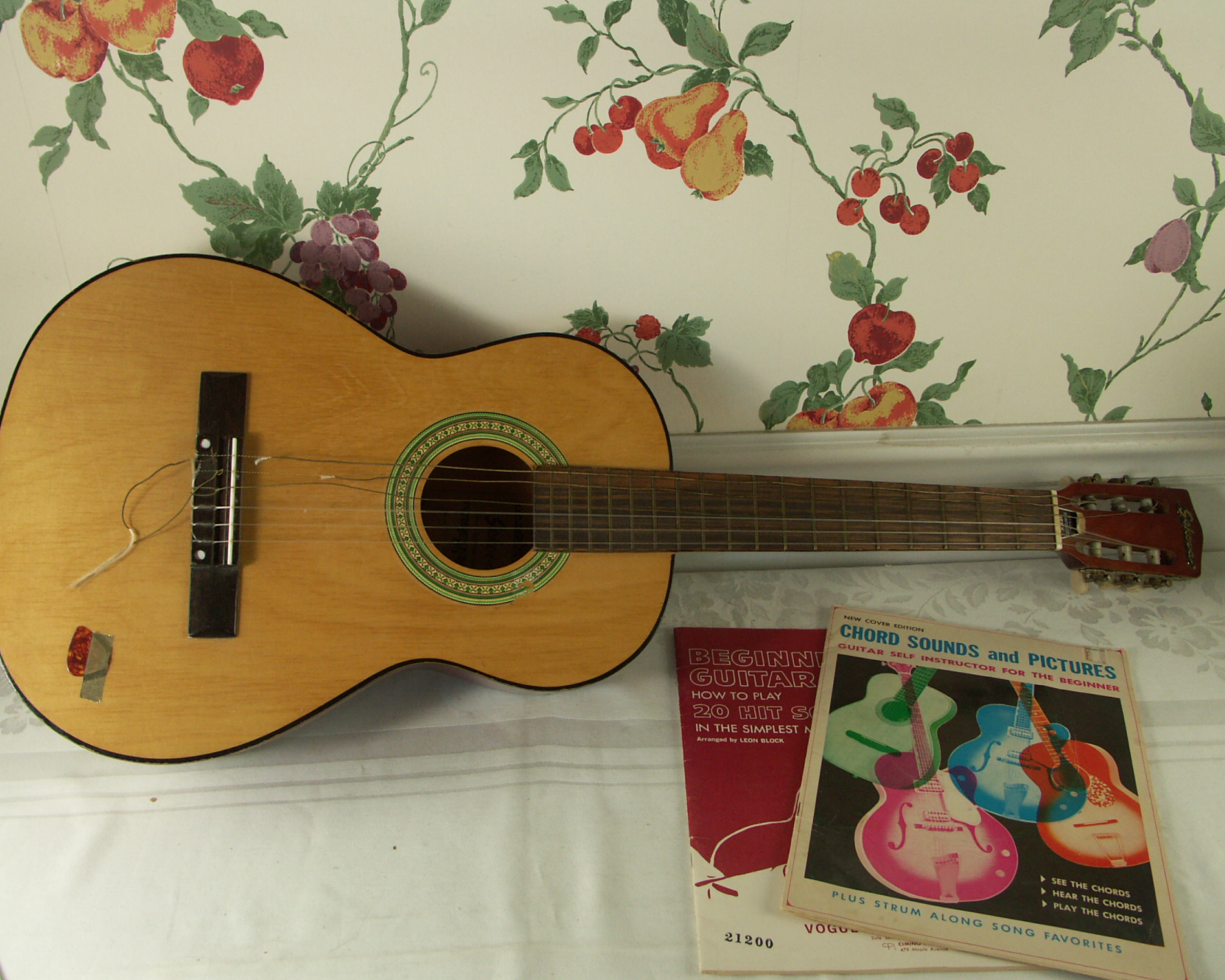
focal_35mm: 30
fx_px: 1088
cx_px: 632
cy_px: 504
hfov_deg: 58.8
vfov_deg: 48.5
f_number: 3.2
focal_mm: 7.2
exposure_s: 1/100
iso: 100
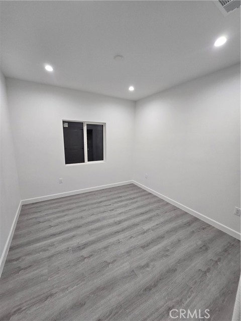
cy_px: 160
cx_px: 120
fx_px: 121
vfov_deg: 106.2
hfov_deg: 89.9
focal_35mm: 13
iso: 160
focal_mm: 2.2
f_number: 2.2
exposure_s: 1/60
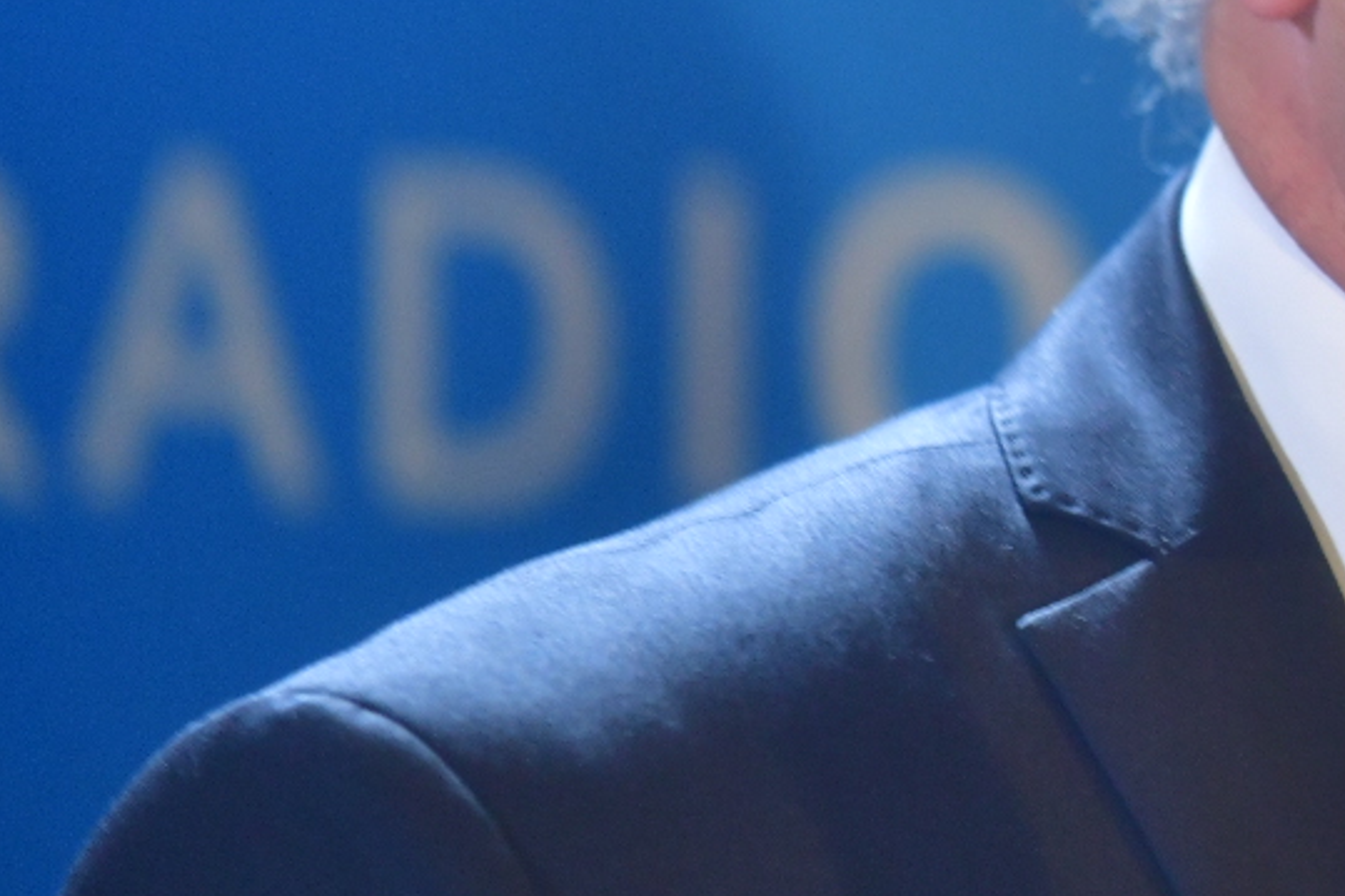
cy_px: -217
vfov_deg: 2.9
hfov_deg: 4.3
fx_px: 17964
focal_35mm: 481
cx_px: 1936
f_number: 2.8
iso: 1000
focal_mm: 160
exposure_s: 1/100
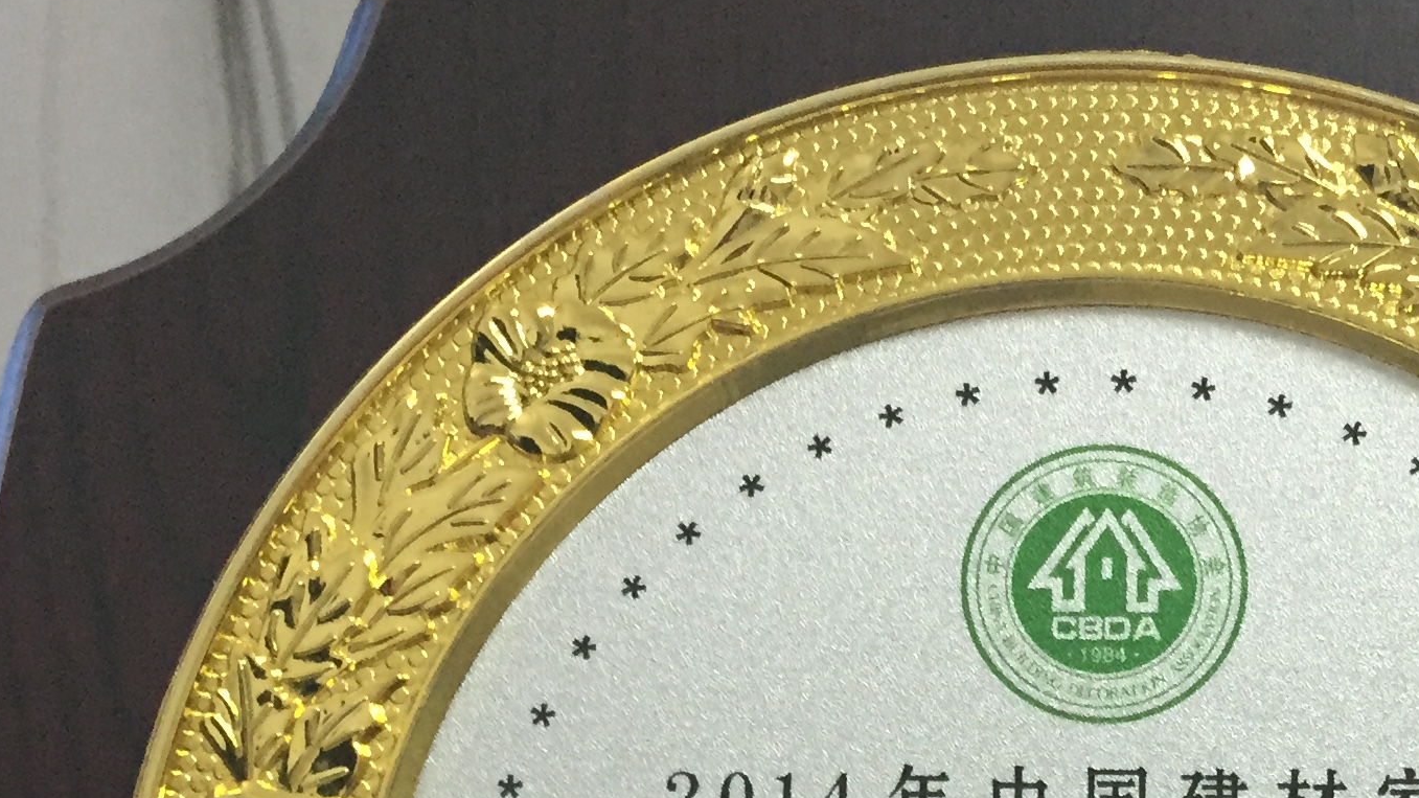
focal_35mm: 76
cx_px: 1098
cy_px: 1068
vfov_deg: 15.1
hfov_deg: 27.4
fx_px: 2859
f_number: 2.2
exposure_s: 1/33
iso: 200
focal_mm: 4.15
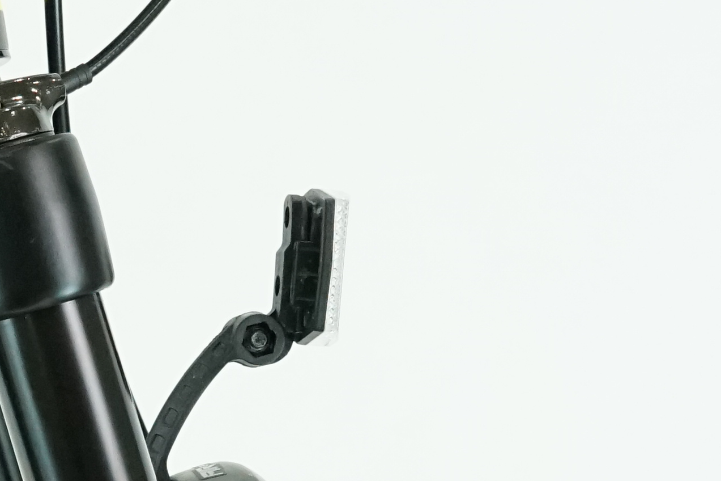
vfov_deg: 10.3
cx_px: -83
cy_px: 456
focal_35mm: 132
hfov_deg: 15.1
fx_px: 2643
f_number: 7.1
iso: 3200
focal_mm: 28
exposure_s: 1/200
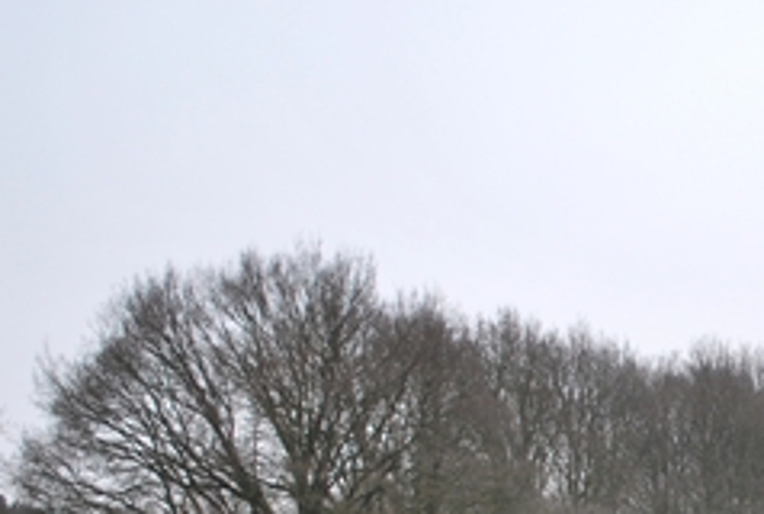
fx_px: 1447
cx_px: 819
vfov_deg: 19.2
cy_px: 581
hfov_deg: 27.3
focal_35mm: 68
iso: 200
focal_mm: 18
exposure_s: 1/80
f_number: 3.5
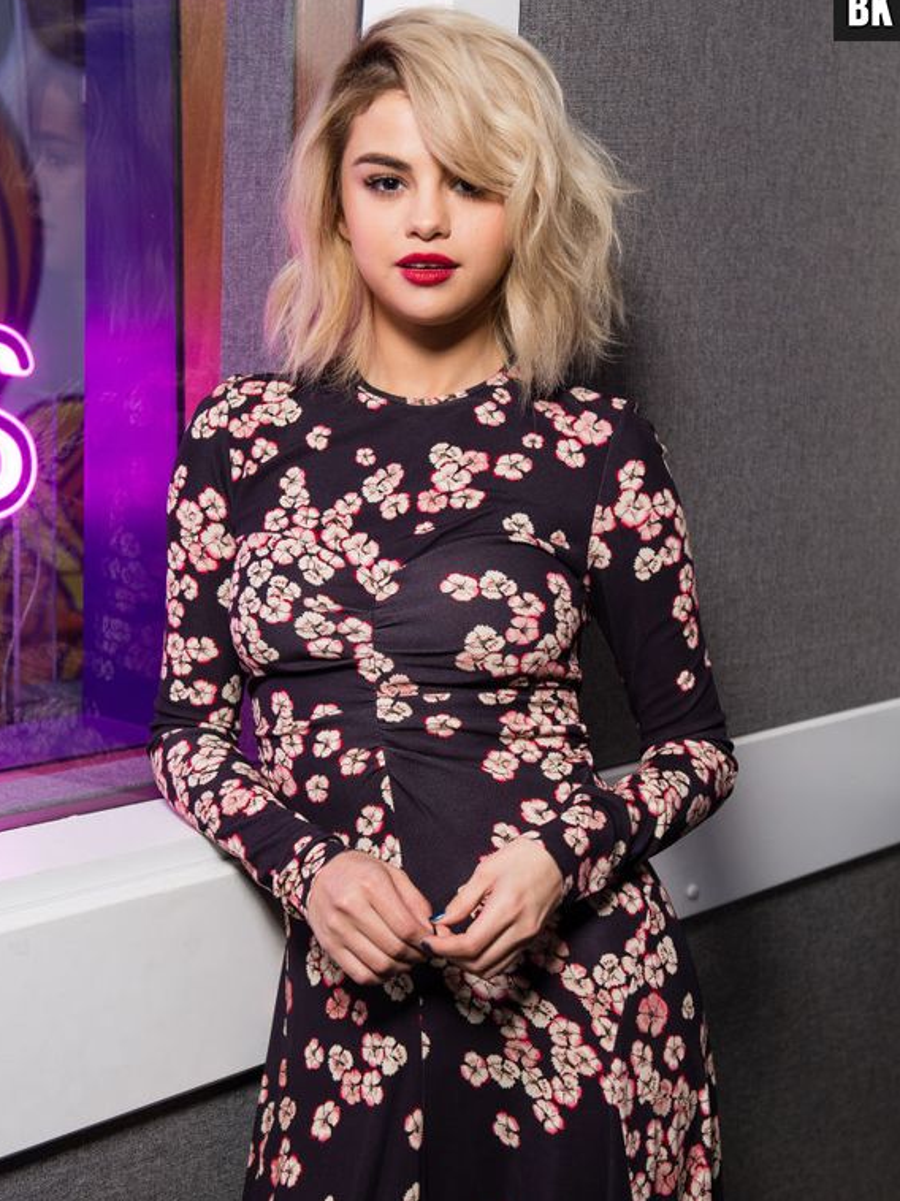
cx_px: 448
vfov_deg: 36.2
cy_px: 588
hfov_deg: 27.5
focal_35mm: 53
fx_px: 1838
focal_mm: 48
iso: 640
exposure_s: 1/160
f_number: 5.6
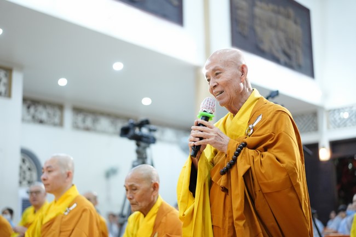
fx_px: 544
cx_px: 178
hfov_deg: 36.3
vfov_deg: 24.6
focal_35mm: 55
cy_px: 118
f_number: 1.8
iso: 3200
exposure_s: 1/250
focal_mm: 55
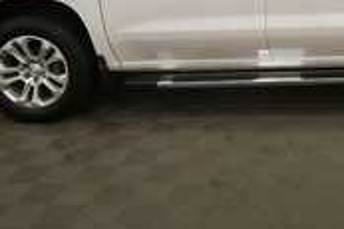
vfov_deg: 28.3
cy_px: -7
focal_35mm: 44
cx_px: 316
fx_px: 420
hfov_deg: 40.8
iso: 720
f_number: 5
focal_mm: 13
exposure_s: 1/250
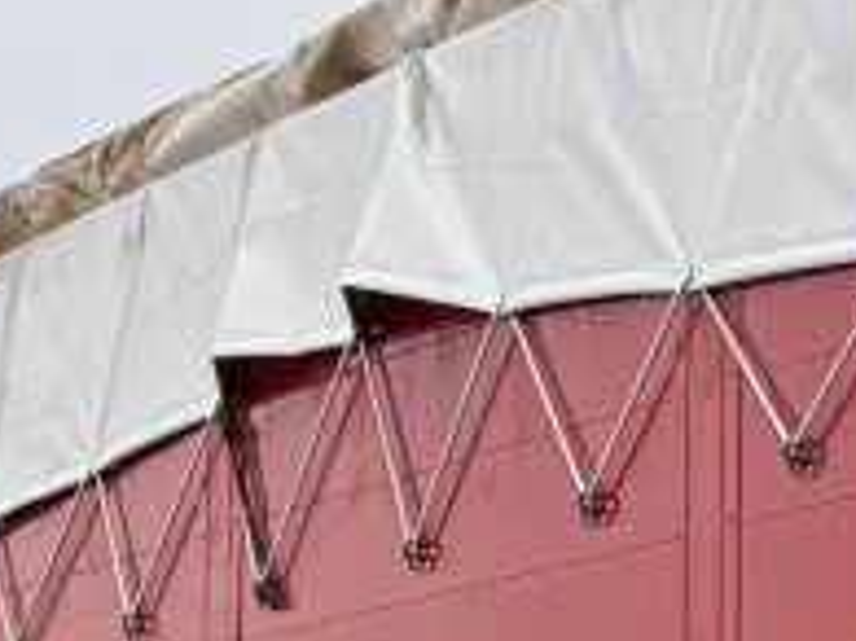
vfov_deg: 8.2
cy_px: 1014
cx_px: 2463
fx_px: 4374
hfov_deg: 9.2
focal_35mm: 177
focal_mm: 6.76
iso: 80
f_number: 1.78
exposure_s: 1/335
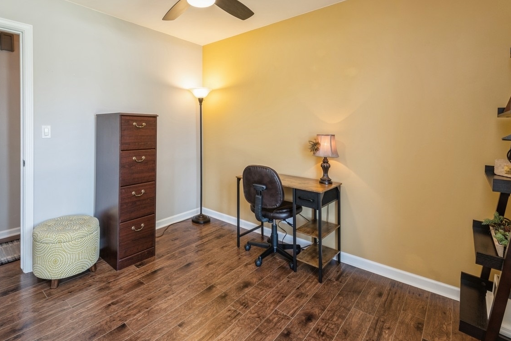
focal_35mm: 17
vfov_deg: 69.6
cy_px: 133
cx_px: 207
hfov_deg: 92.2
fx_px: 241
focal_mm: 12
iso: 100
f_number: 10
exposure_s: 1/2.5
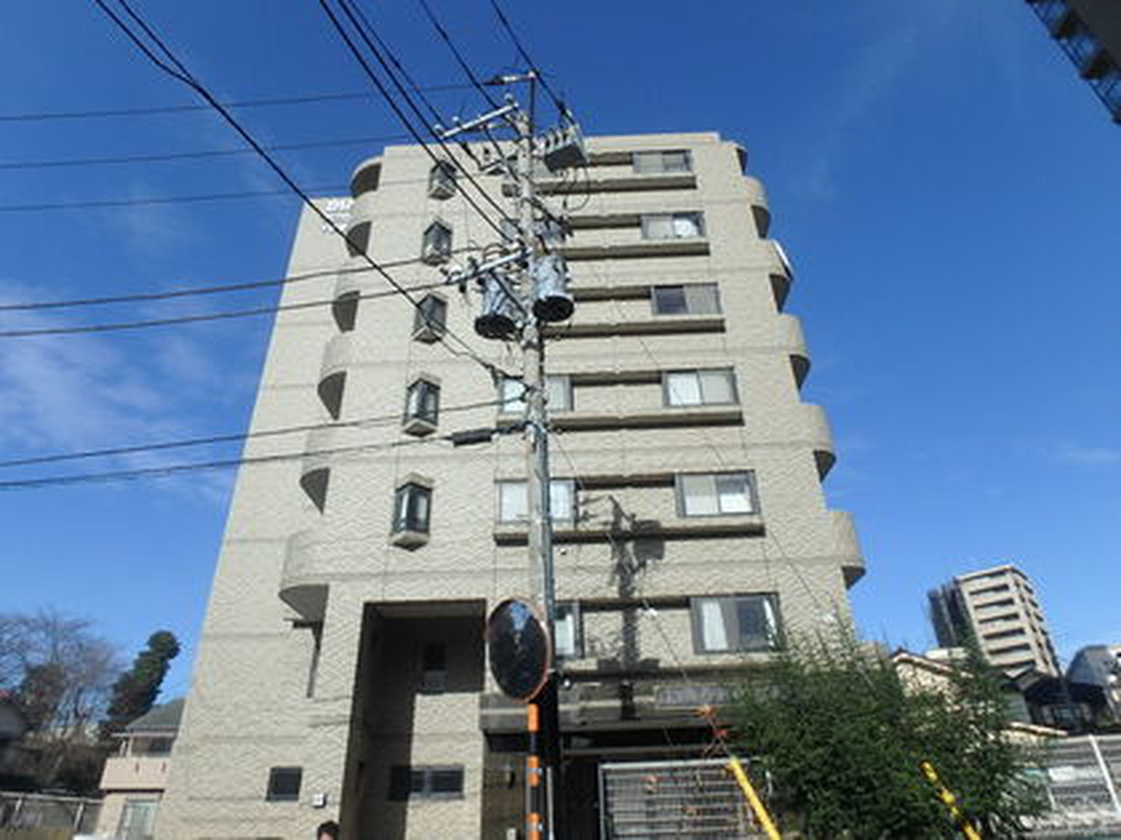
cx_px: 560
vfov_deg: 63.4
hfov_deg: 79.0
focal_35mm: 21
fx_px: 680
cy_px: 420
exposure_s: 1/500
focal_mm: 3.7
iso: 125
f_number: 6
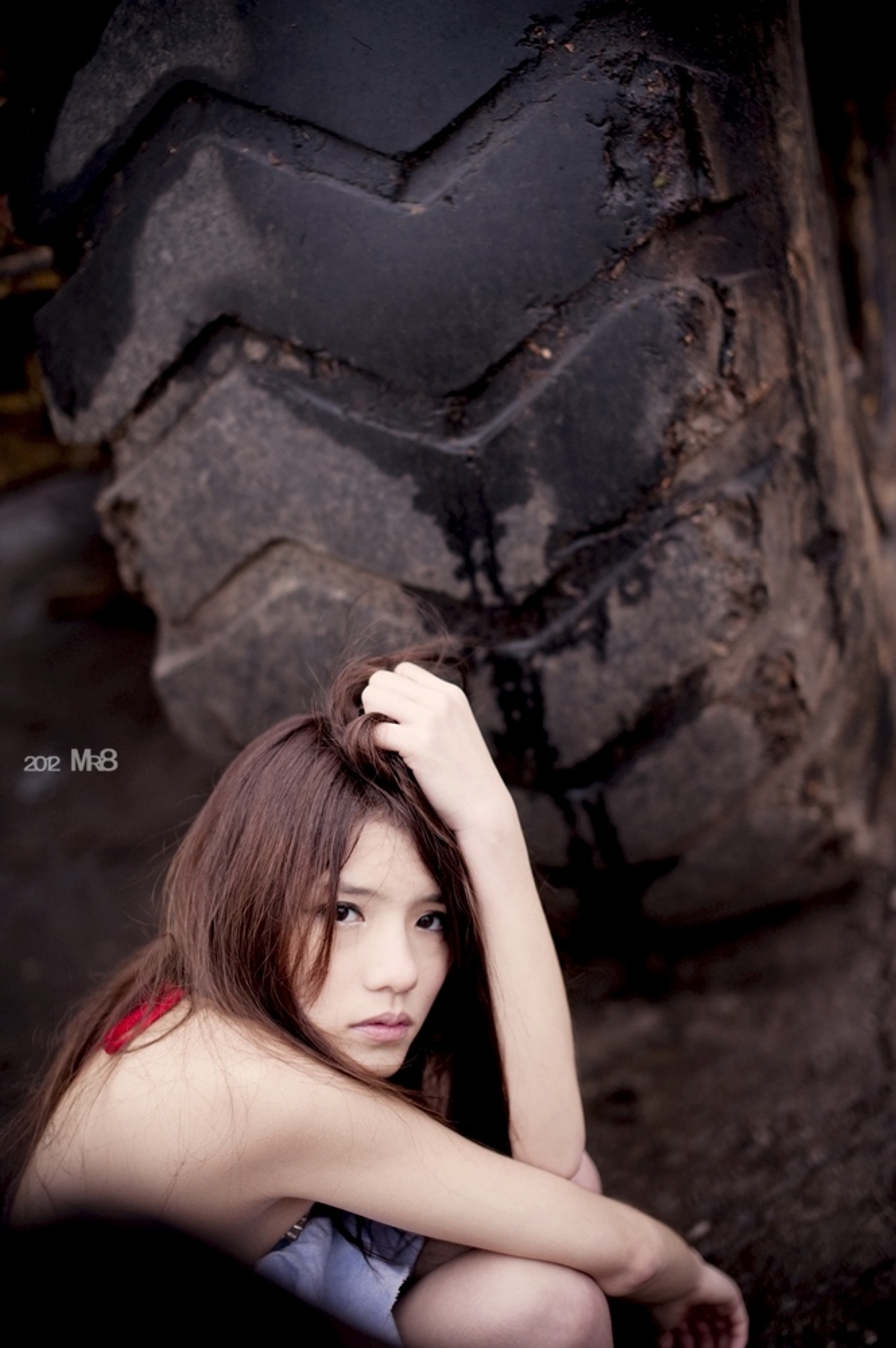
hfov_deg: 26.9
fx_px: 1870
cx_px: 448
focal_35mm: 50
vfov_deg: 39.6
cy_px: 674
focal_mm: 50
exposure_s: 1/400
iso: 500
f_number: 1.8
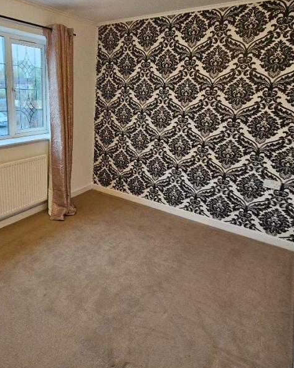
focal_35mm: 22
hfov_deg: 61.3
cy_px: 166
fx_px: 240
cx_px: 94
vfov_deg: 74.9
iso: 500
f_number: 2.2
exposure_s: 1/33
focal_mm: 2.2
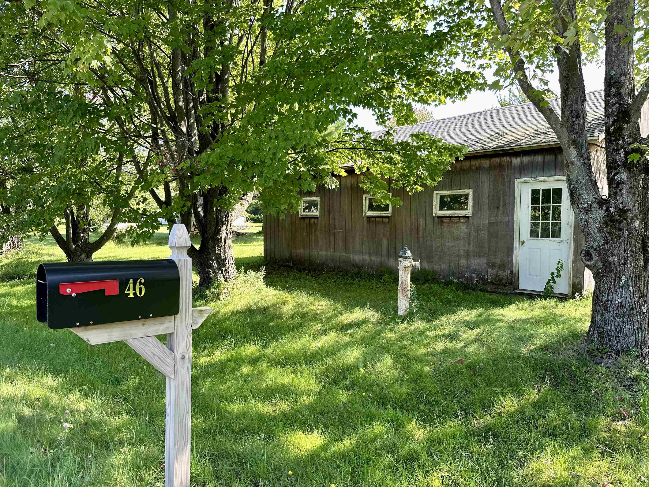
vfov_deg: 56.8
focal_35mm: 24
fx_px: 450
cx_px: 324
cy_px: 244
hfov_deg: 71.6
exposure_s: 1/354
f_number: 1.78
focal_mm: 6.86
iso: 80
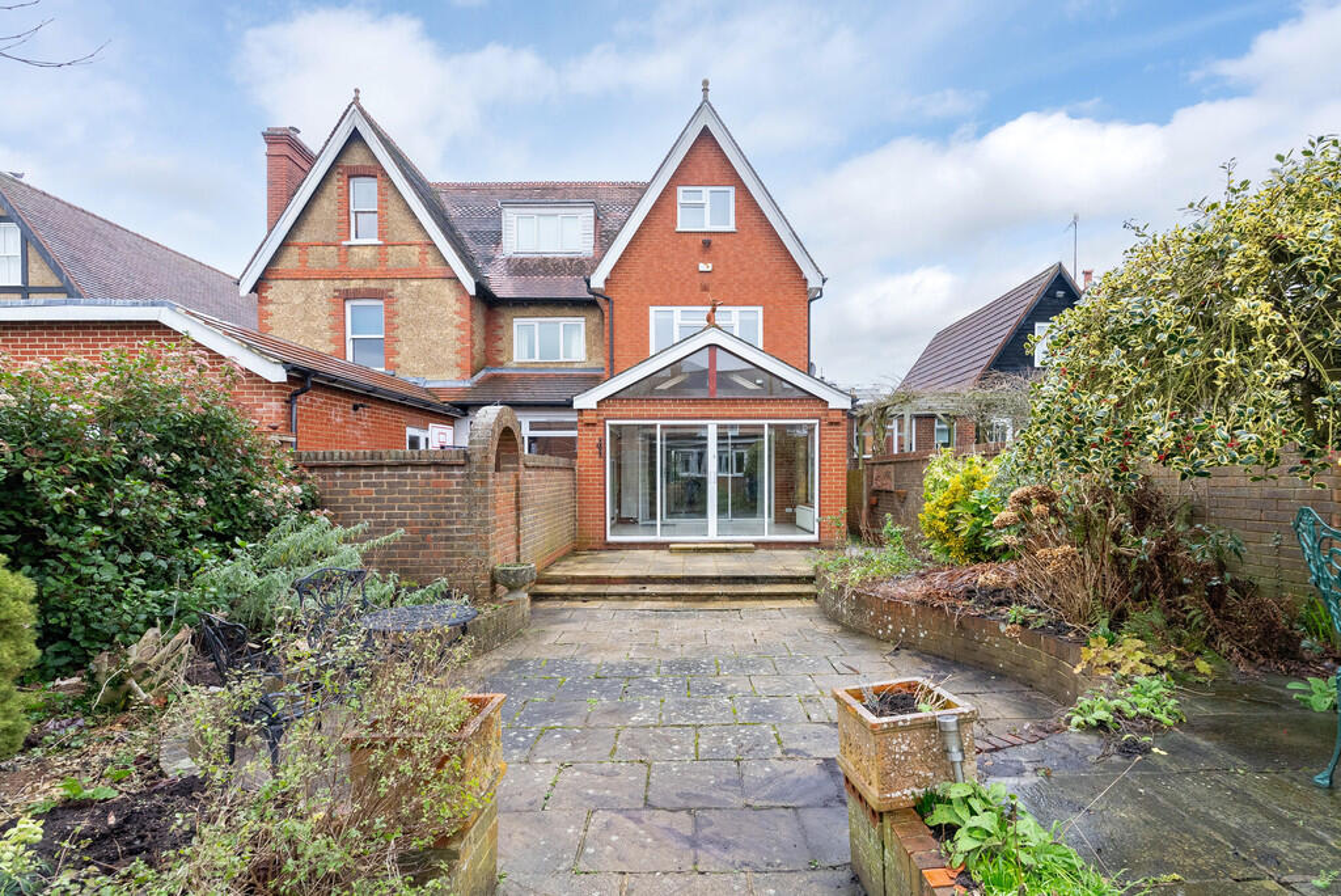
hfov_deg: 96.7
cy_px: 448
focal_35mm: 16
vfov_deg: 73.8
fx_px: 596
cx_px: 670
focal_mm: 16
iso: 1250
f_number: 7.1
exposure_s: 1/80
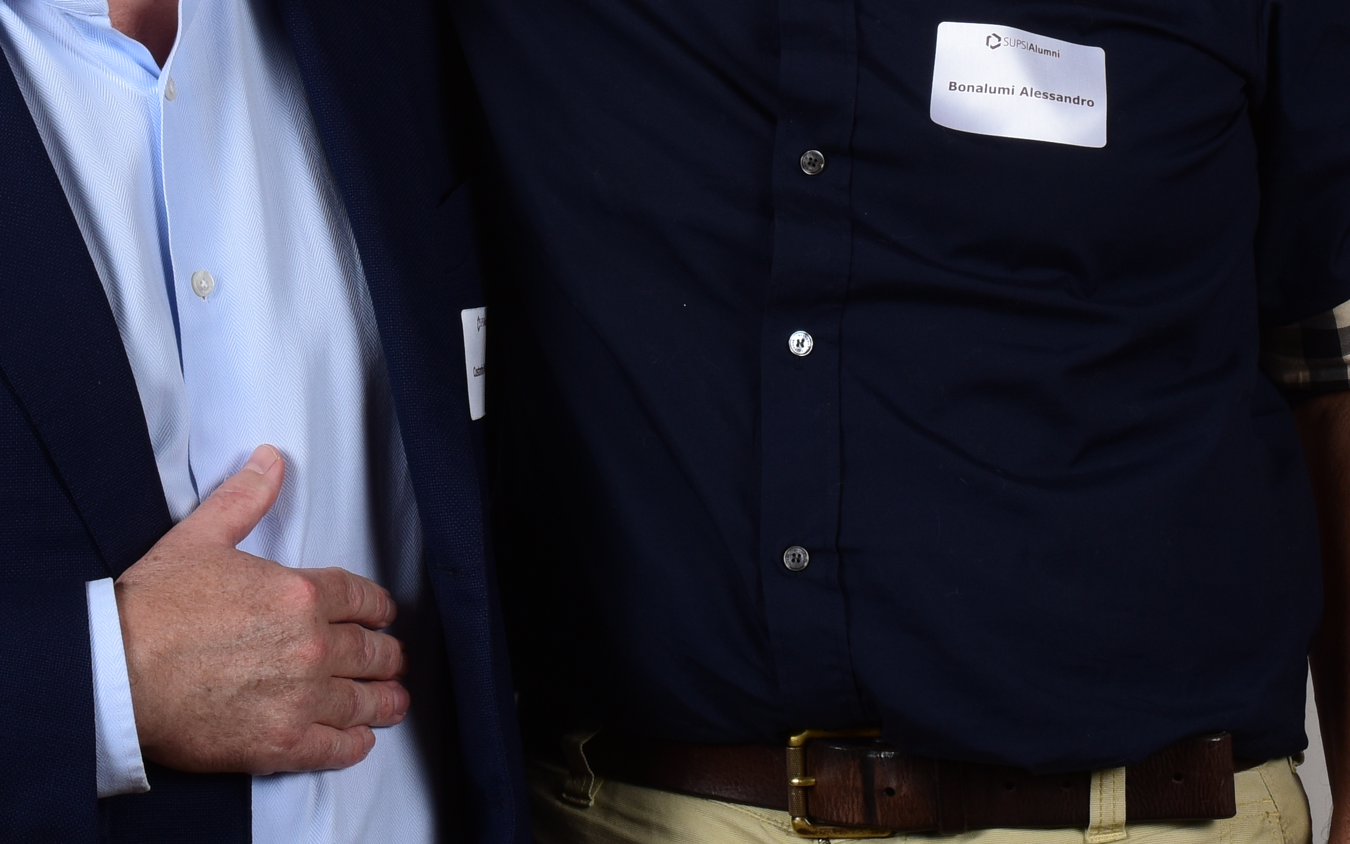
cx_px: 527
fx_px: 4489
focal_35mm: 122
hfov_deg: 17.1
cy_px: -85
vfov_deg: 10.6
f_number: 13
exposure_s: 1/160
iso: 250
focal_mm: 38
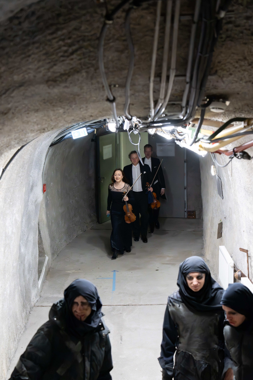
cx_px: 126
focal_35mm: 70
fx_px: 738
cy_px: 190
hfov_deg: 19.5
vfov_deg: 28.8
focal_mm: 70
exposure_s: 1/200
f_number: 5
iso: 16000
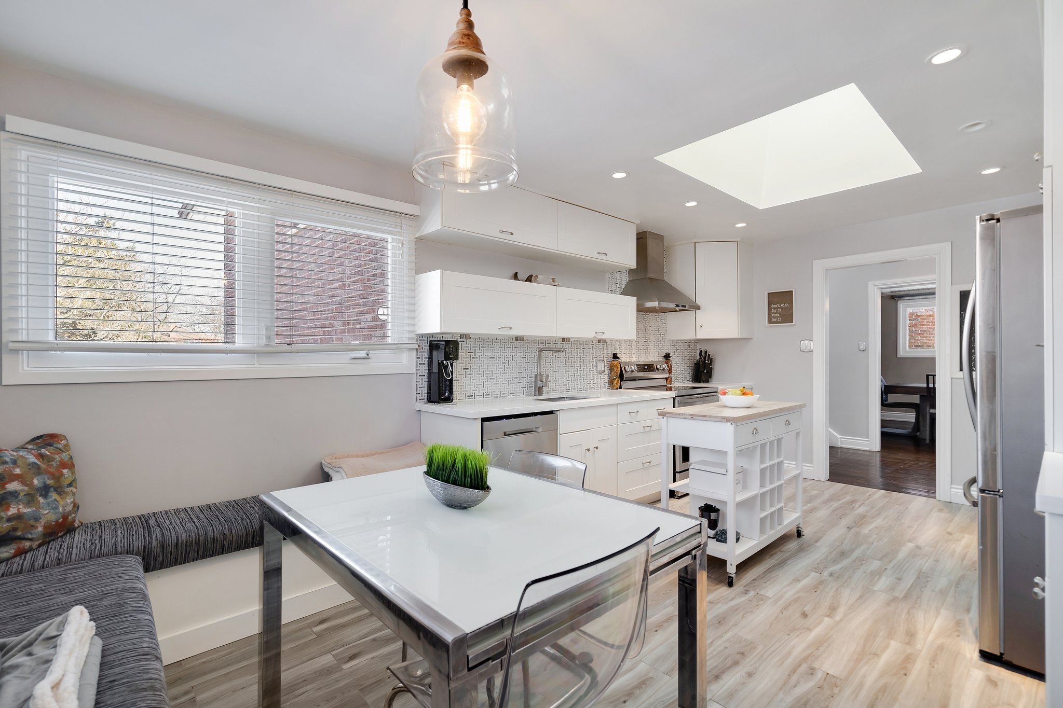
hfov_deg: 96.7
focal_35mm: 16
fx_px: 472
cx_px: 532
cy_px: 354
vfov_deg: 73.7
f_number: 6.3
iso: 640
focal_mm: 16
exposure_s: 1/8
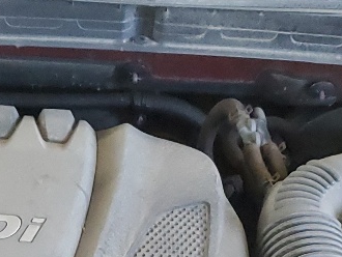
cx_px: 140
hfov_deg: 15.6
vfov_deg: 10.8
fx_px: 1246
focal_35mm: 126
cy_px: 504
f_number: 1.5
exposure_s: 1/60.2
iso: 350
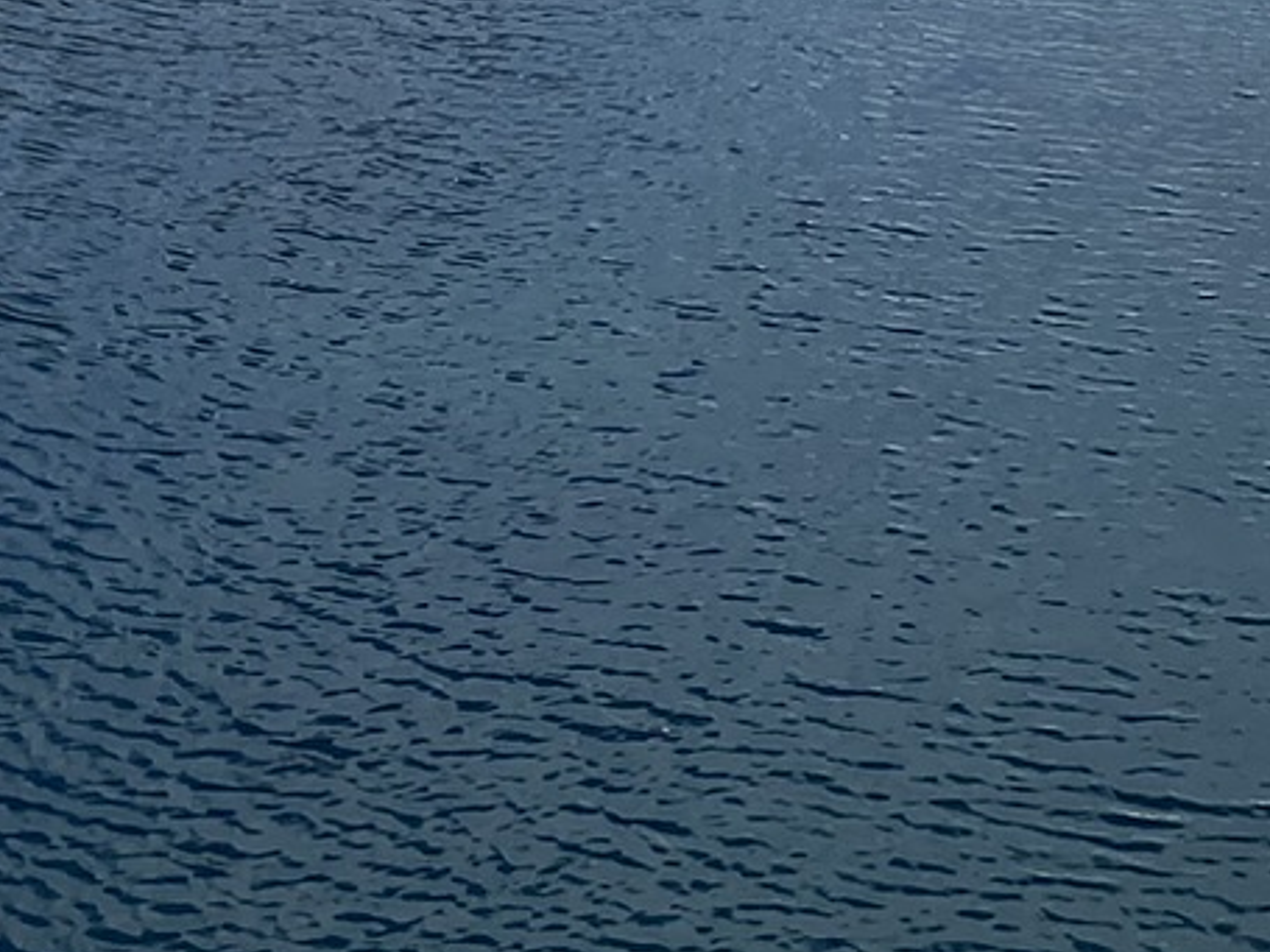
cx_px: 1228
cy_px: -1156
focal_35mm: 117
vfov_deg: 11.1
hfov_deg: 16.5
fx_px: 4291
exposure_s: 1/3731
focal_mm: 4.25
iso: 32
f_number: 1.8
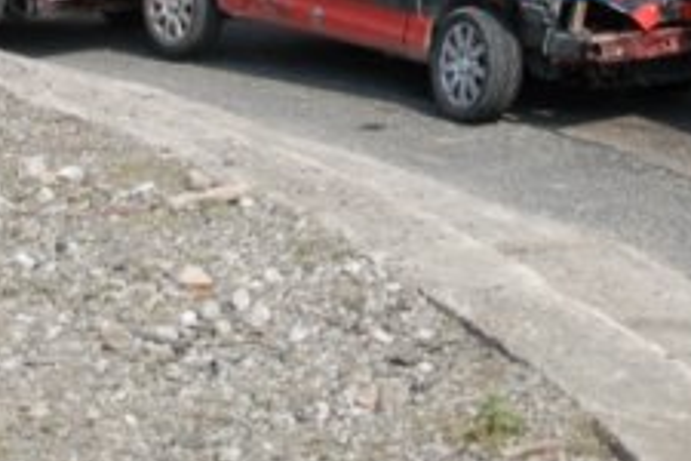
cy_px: -114
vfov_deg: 10.2
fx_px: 2542
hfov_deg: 15.5
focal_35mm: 132
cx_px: 424
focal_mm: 31
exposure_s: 1/1250
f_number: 5
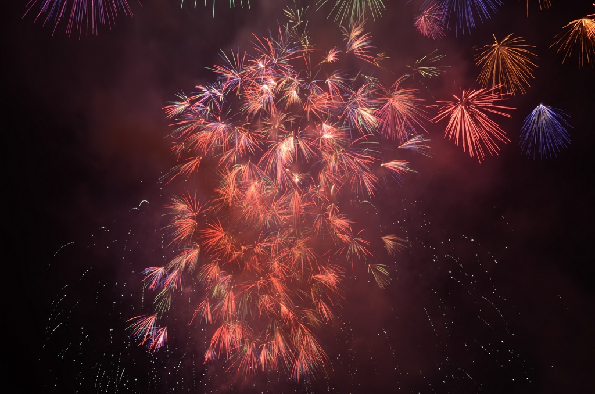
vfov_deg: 21.5
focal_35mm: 63
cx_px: 298
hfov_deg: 32.0
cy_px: 197
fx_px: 1039
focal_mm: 42
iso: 100
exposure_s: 2.2
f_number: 11
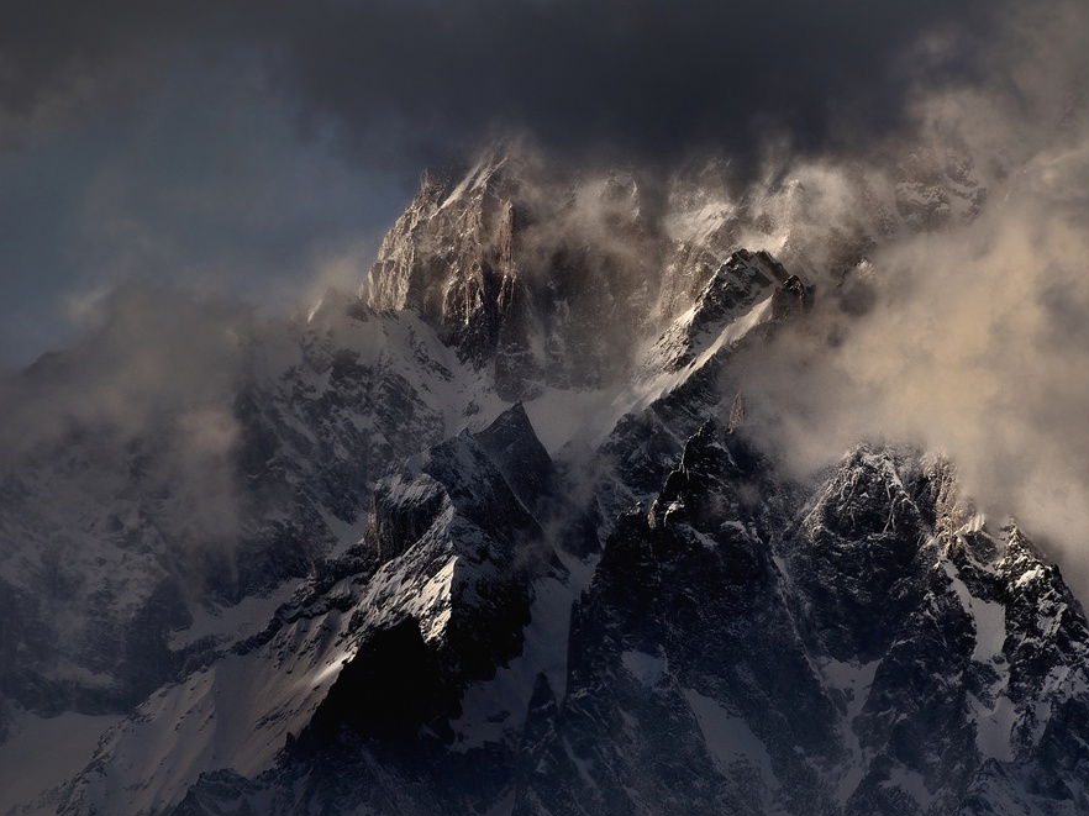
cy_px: 409
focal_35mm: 392
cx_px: 616
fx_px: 12329
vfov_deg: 3.8
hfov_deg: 5.1
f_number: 5.3
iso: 100
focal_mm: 240
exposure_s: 1/2500
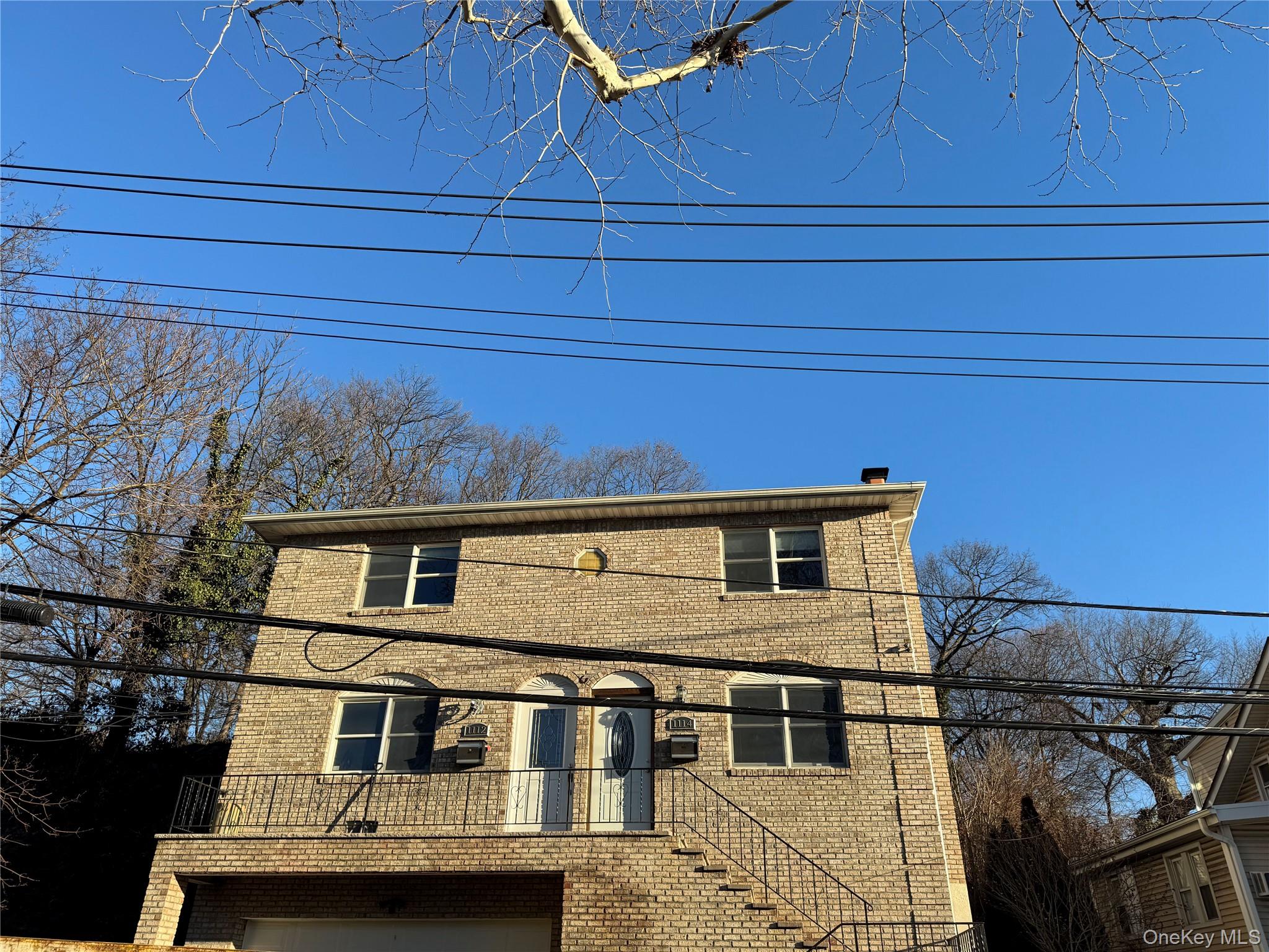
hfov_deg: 71.6
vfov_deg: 56.8
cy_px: 476
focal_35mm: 24
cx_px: 634
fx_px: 880
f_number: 1.78
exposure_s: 1/2174
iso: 80
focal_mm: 6.76
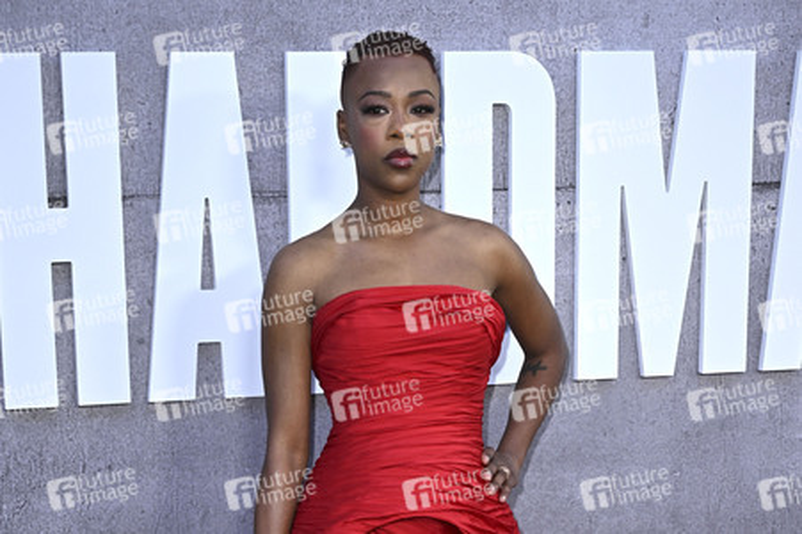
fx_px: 1069
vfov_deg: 28.0
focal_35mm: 48
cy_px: 267
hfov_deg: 41.1
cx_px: 401
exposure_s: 1/250
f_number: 6.3
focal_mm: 48
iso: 640
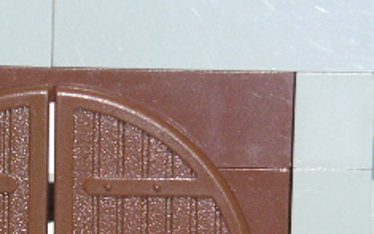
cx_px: 32
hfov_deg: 7.0
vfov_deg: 4.4
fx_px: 3059
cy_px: 314
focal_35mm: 300
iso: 160
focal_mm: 17.1
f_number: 8
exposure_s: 1/750
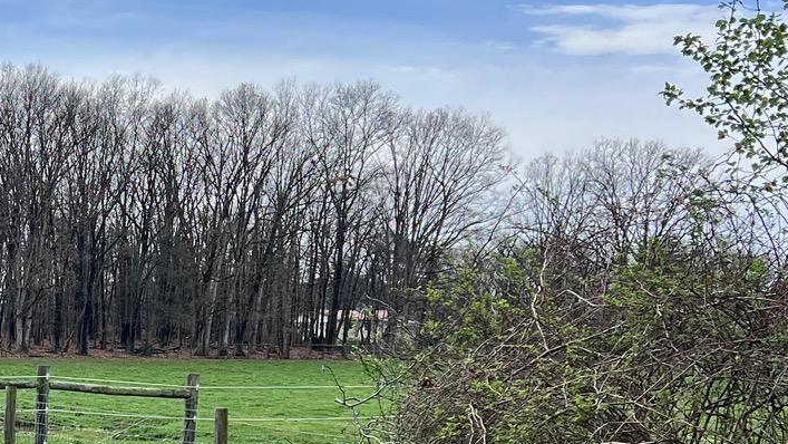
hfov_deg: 23.8
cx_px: -129
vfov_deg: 14.5
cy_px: 465
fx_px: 1714
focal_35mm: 82
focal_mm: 5.7
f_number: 1.5
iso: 50
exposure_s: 1/2457
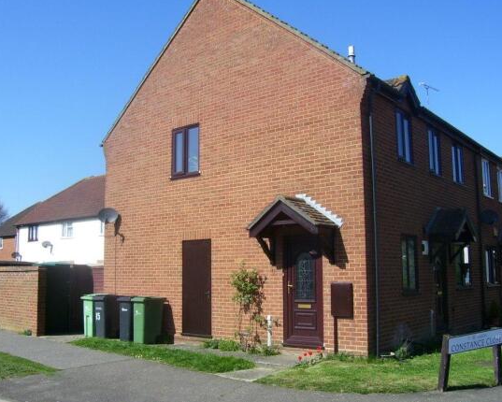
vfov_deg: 41.2
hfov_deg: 50.2
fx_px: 535
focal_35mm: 36
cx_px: 238
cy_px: 201
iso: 80
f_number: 4.8
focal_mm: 5.6
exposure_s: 1/350
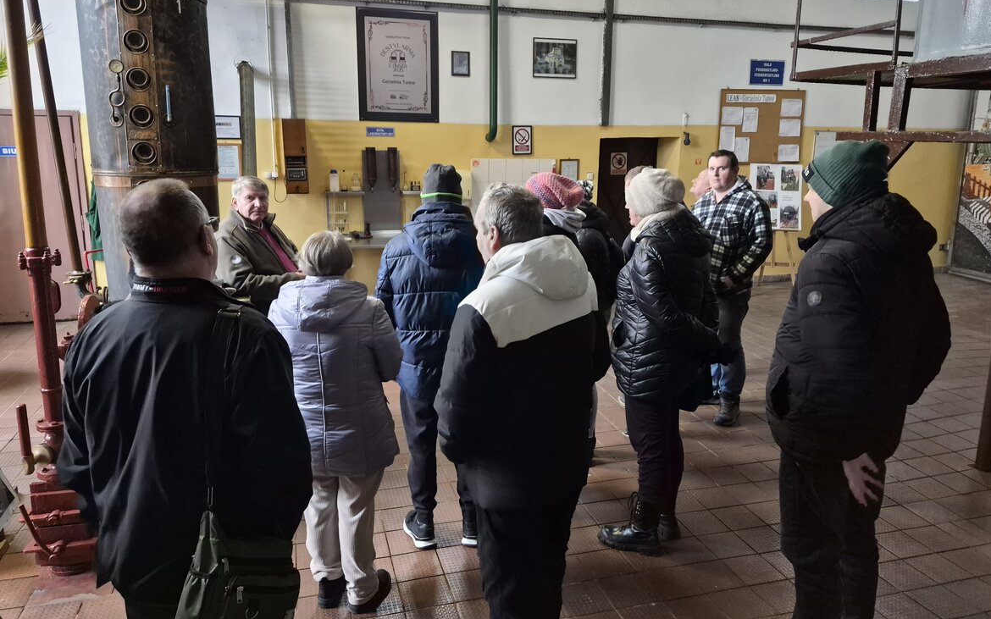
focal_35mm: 25
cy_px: 269
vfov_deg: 49.1
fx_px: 675
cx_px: 495
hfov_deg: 72.6
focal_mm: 5.4
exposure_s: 1/100
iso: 1000
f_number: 1.8
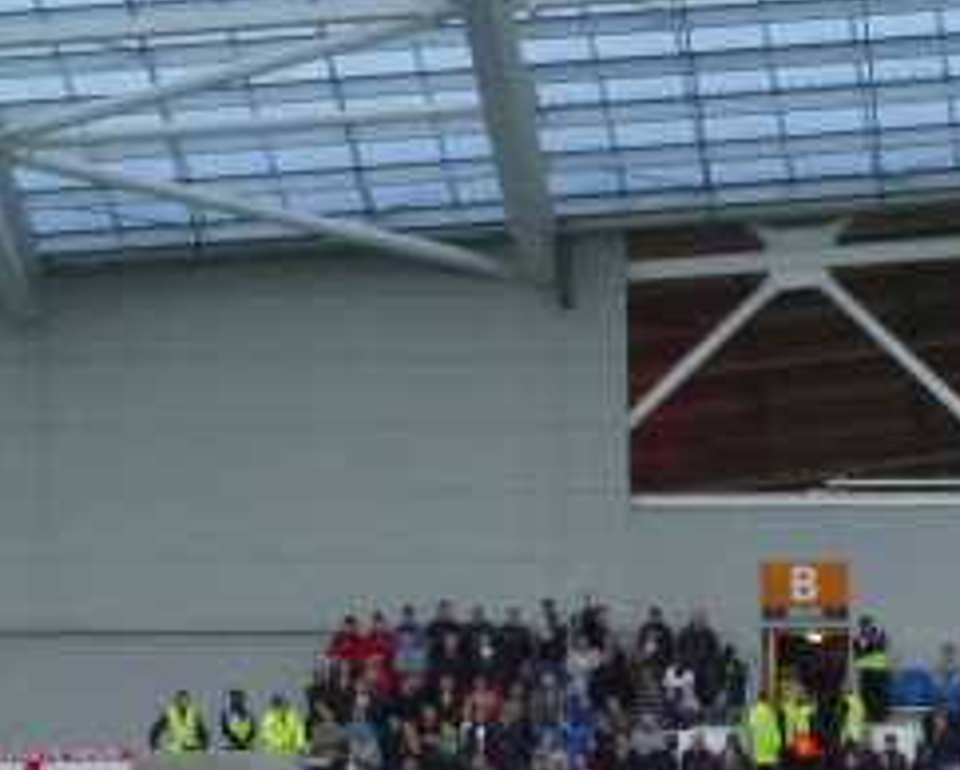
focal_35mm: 364
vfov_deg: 4.2
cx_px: 1265
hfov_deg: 5.3
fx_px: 10350
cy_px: 1024
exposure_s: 1/60
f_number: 5.1
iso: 320
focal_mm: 20.2
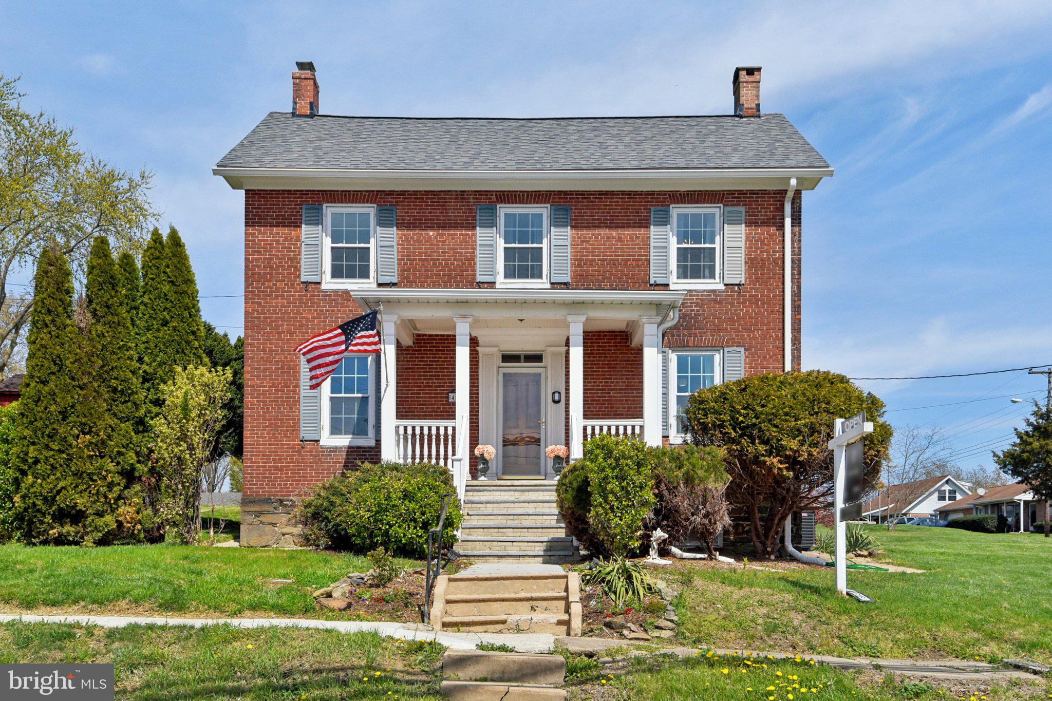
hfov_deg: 54.4
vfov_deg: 37.8
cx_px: 526
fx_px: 1023
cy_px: 350
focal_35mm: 35
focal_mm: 35
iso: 400
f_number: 9
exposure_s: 1/4000
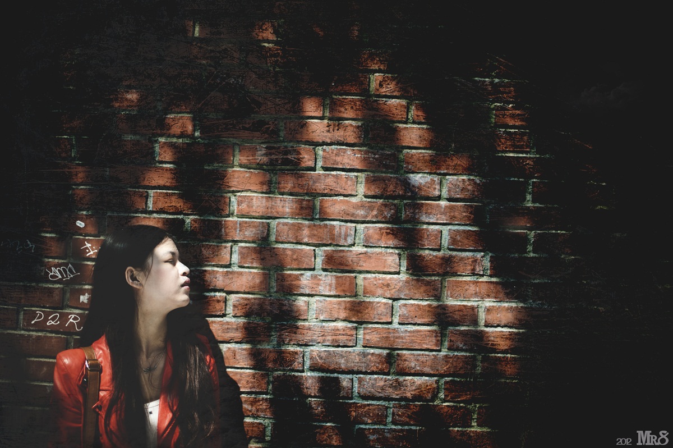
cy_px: 224
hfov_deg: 39.6
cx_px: 336
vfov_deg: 26.9
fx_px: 934
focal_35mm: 50
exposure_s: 1/5000
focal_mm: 50
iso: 200
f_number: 1.6
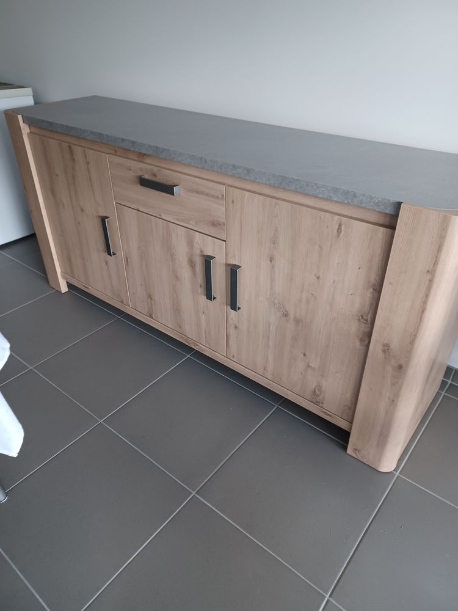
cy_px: 306
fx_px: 441
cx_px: 229
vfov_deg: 69.4
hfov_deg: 54.9
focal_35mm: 25
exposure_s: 1/33.3
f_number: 1.8
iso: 320
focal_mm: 4.6
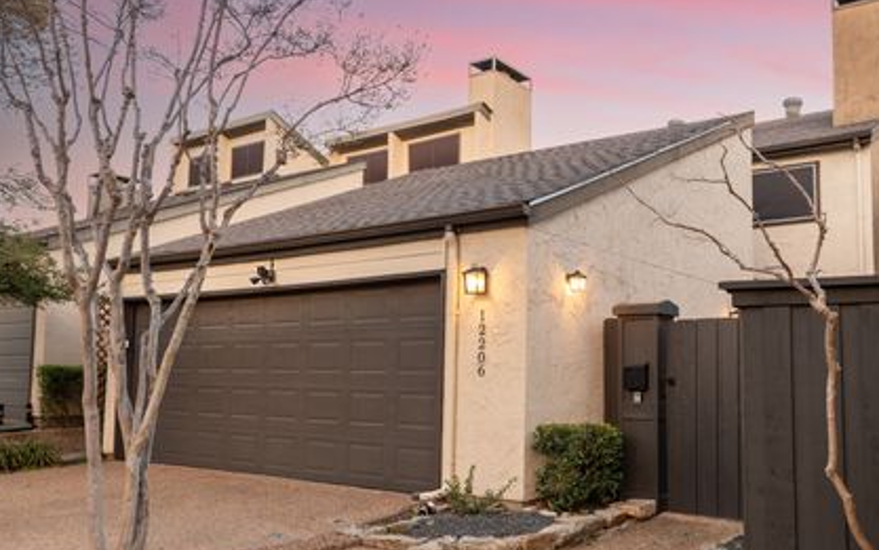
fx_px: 791
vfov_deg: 38.3
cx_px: 506
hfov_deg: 57.9
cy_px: 311
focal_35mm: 33
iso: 125
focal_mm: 18
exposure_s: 1/20
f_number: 9
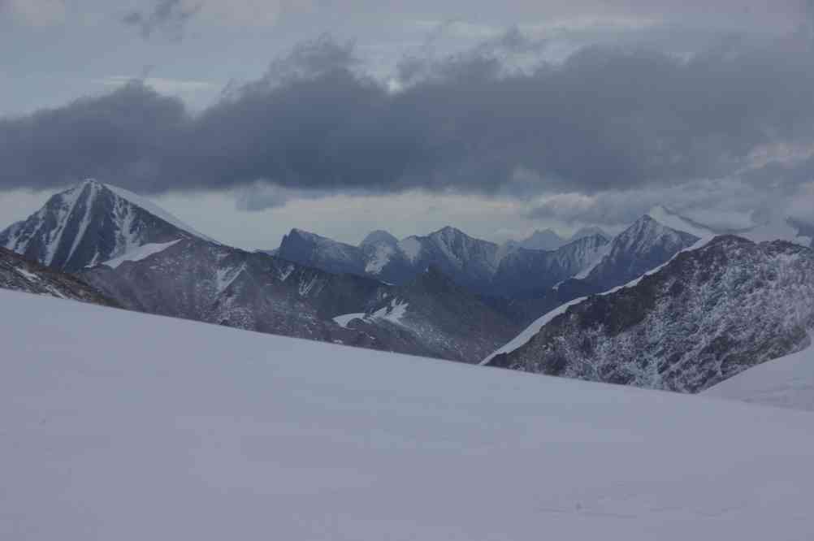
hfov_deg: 19.5
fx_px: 2372
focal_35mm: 105
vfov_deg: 13.0
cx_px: 407
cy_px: 270
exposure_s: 1/180
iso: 100
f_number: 13
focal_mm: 70
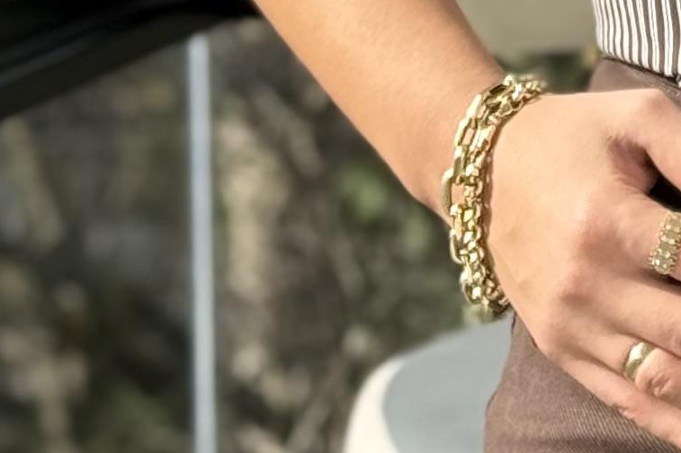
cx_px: 1067
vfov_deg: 5.1
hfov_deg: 7.6
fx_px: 5029
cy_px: -94
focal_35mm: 266
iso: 80
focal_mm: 6.76
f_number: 1.78
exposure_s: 1/1055
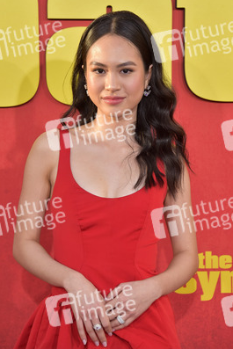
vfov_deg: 16.6
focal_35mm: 123
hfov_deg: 11.2
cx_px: 116
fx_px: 1193
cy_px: 174
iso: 1250
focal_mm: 122
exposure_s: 1/1250
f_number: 6.3
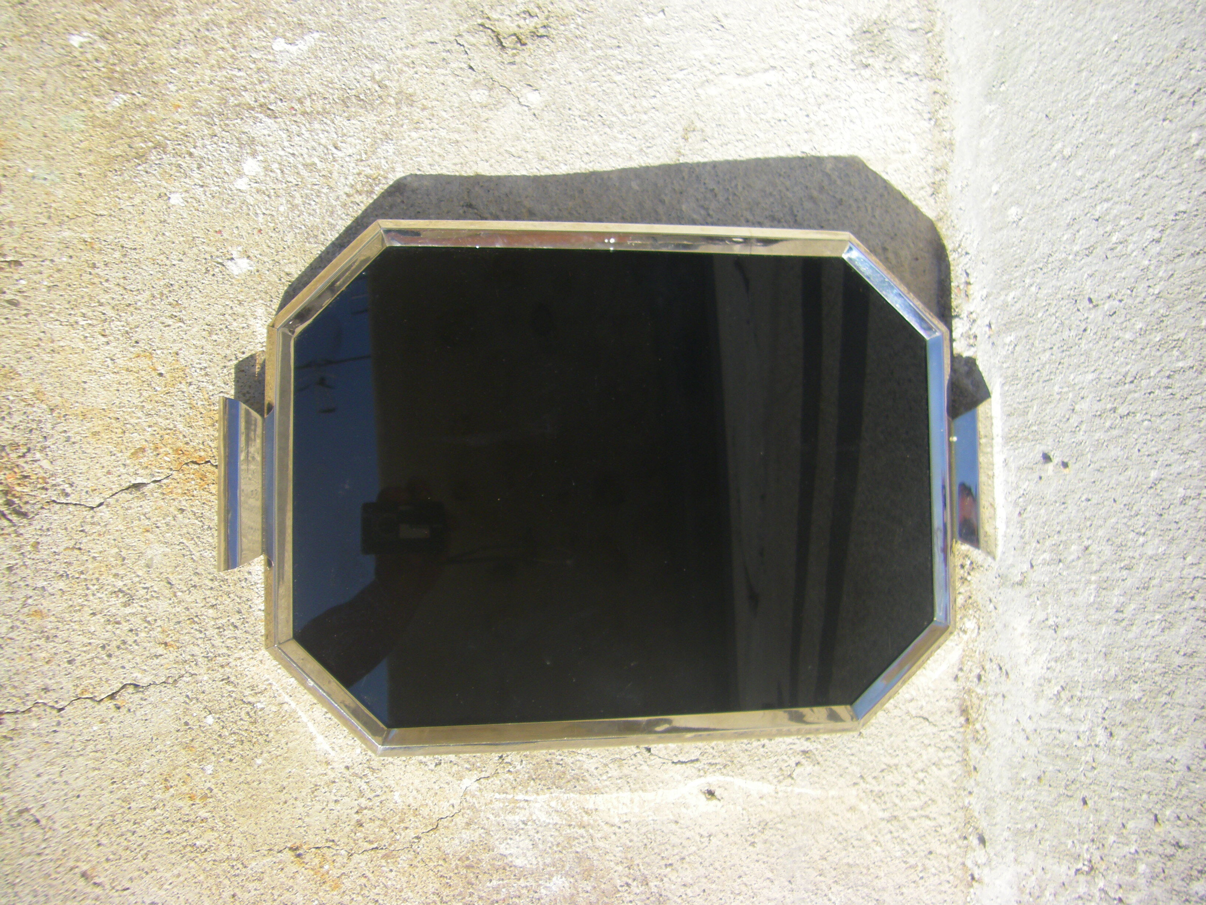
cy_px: 452
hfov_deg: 49.0
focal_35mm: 38
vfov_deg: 37.7
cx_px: 603
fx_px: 1324
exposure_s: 1/125
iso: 64
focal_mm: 6.3
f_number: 7
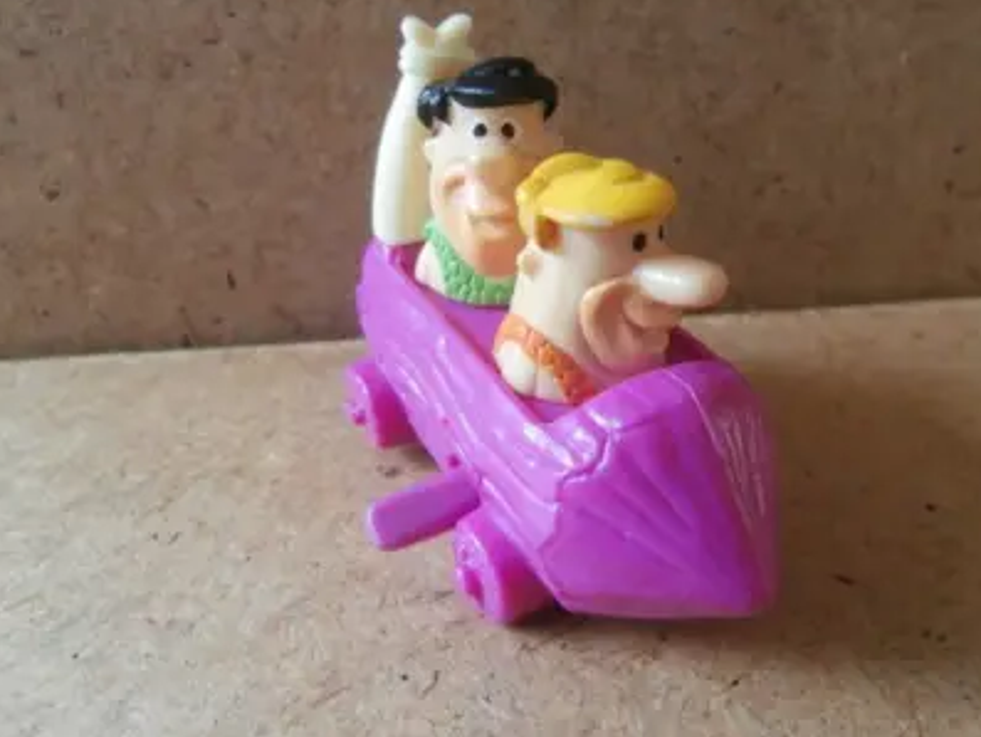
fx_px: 822
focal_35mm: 29
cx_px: 534
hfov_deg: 61.5
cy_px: 344
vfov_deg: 48.2
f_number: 3
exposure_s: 1/20
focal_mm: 4.2
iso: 200
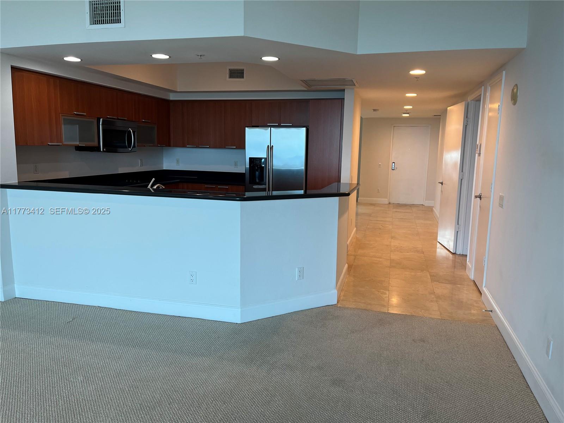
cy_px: 212
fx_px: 424
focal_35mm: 26
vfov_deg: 53.1
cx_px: 282
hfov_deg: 67.3
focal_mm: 5.1
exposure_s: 1/120
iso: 64
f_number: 1.6
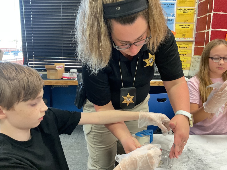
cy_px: 85
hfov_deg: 61.7
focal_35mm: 29
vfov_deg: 48.2
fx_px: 190
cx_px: 114
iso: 200
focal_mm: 3
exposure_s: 1/60
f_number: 1.8
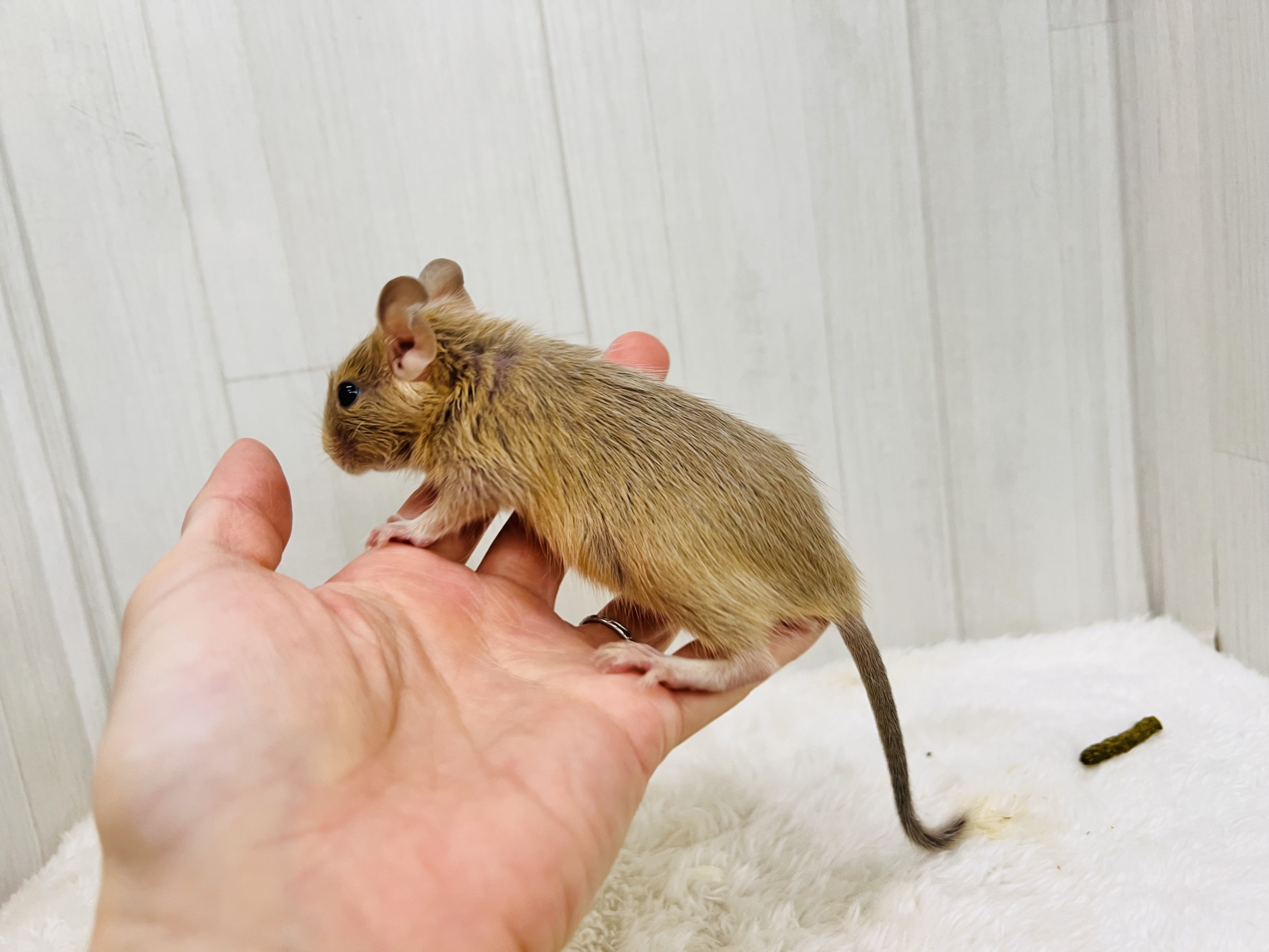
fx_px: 953
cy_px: 476
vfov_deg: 53.1
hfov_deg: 67.3
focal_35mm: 26
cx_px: 634
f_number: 1.5
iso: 80
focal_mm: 5.7
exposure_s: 1/50
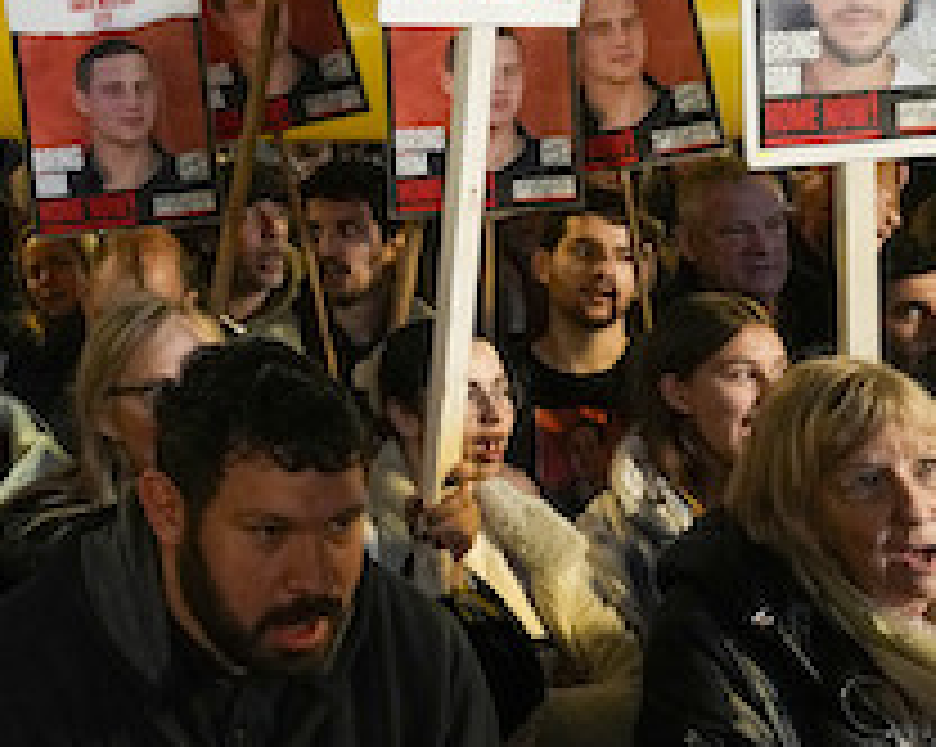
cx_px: -477
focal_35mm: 76
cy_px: 119
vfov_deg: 19.9
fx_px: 2103
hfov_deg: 21.1
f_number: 2.8
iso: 4000
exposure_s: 1/100
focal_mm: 24
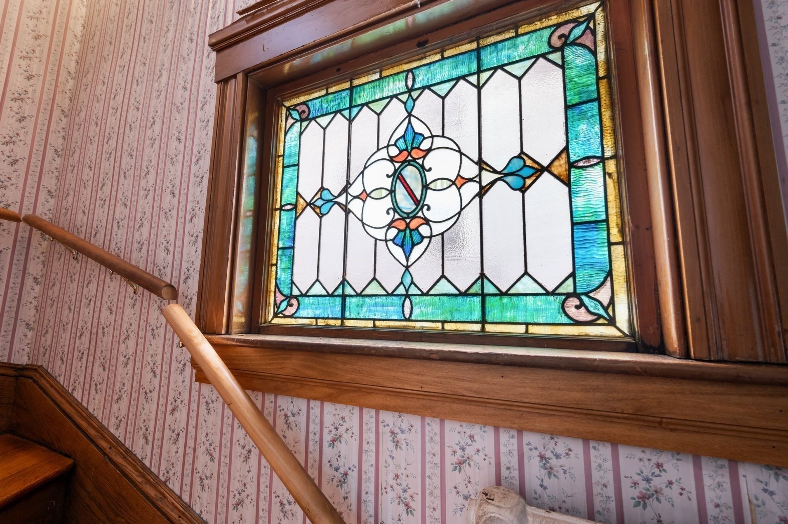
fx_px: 328
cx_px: 398
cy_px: 267
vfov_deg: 77.2
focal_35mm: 15
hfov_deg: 100.4
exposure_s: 1/8
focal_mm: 14
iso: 500
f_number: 7.1
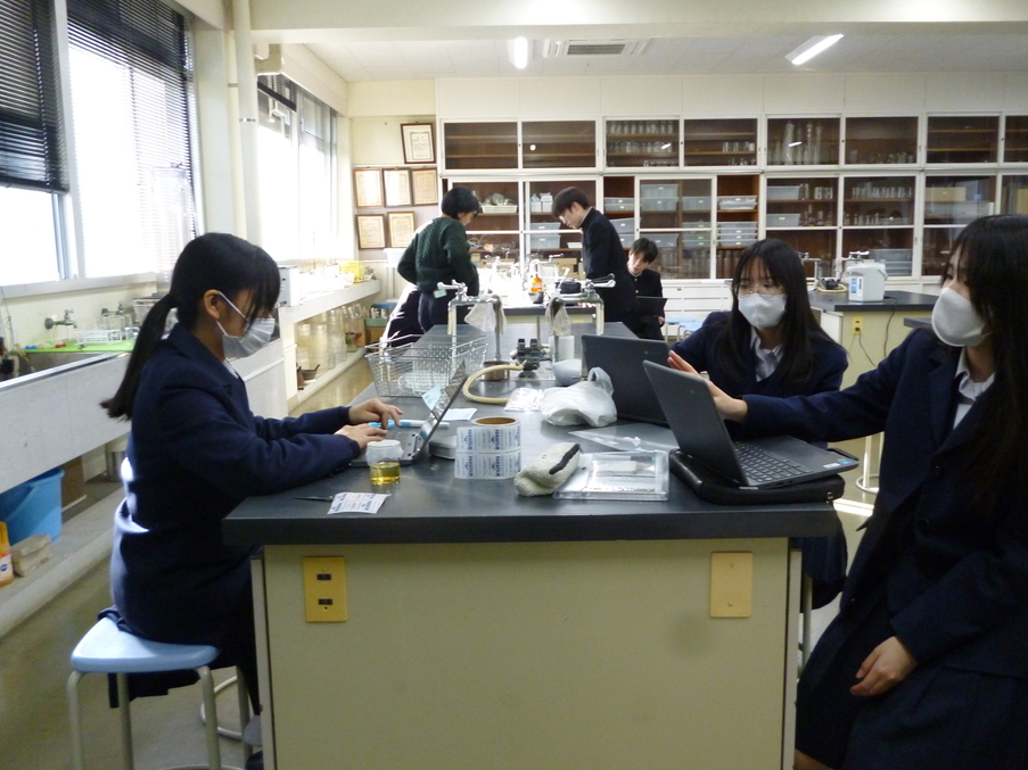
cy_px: 397
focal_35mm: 31
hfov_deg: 58.4
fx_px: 920
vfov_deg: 45.4
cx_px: 523
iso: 320
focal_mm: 5
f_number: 3.1
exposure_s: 1/60
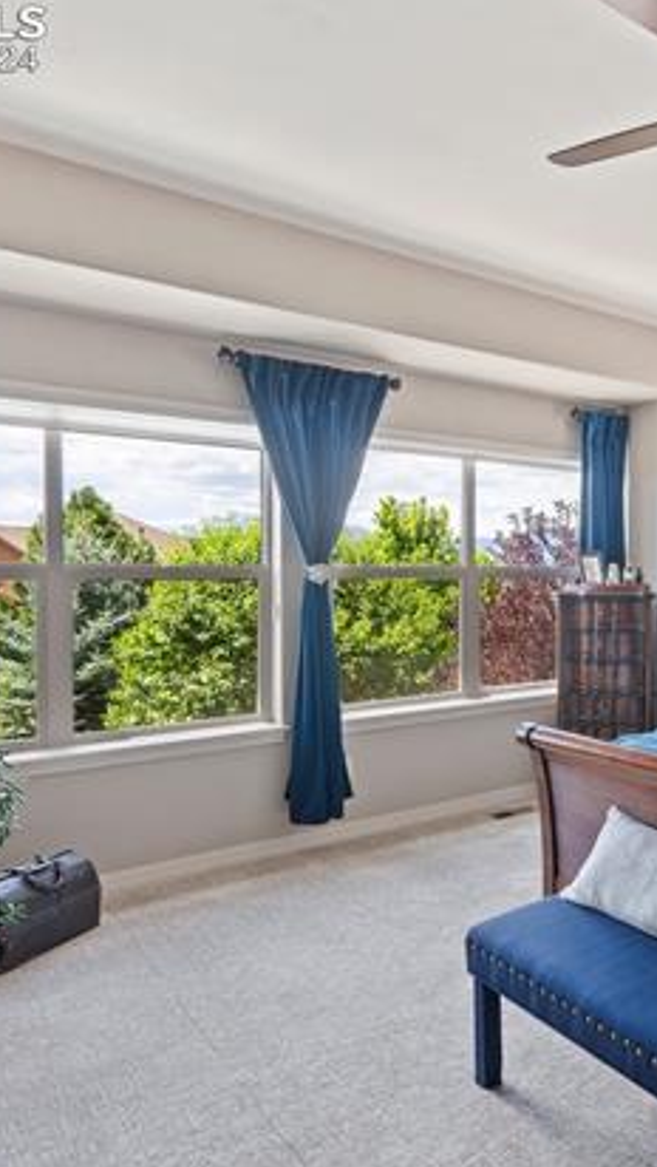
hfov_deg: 40.8
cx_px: 598
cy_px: 578
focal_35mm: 26
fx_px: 805
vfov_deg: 71.9
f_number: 7.1
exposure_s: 1/2
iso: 200
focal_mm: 16
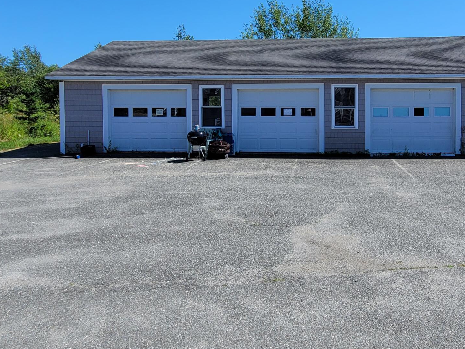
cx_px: 289
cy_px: 106
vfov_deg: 50.1
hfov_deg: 64.4
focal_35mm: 27
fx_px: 363
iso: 50
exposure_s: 1/2032
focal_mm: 2.2
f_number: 2.2
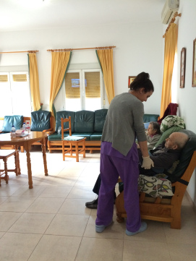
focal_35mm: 29
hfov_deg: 48.3
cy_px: 130
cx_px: 98
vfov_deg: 61.6
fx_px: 219
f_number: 2.2
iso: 250
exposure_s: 1/30
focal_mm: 4.15
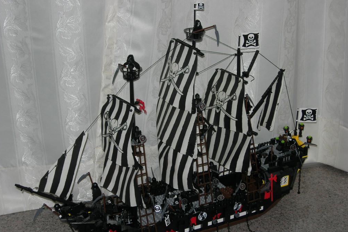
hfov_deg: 26.6
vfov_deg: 17.9
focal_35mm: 76
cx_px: 173
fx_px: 735
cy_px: 127
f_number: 3.7
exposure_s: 1/60.1
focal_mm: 14.9
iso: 64
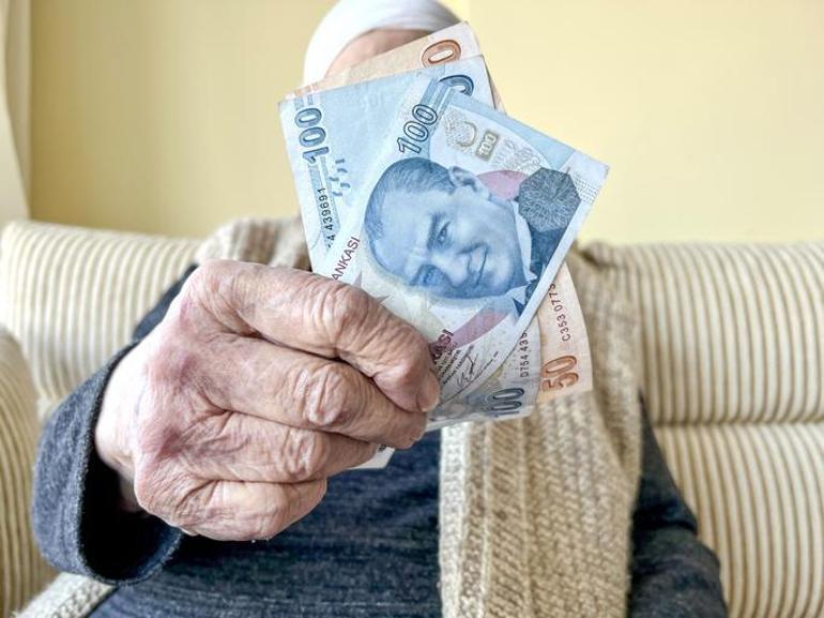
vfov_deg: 53.0
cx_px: 412
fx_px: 619
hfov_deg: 67.3
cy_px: 309
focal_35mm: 26
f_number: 1.5
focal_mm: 5.7
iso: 32
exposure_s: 1/121
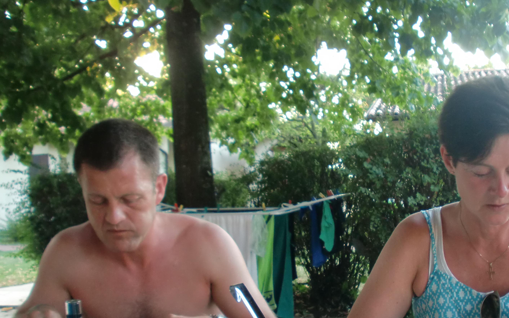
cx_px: 311
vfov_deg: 32.2
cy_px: 233
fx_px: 541
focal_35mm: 39
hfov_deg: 50.0
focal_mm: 4.65
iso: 125
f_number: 2.6
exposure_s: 1/60
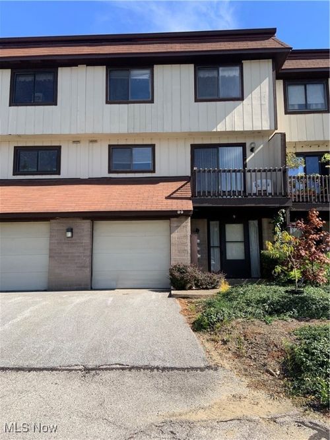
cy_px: 220
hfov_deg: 53.0
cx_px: 165
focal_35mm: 26
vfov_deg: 67.3
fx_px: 331
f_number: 1.8
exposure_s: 1/1299
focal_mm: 4.25
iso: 25
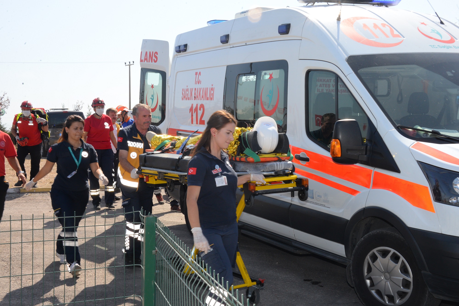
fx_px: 739
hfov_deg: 34.5
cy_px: 153
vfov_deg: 23.4
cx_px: 230
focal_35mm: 58
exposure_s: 1/200
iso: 1000
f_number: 20
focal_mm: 58
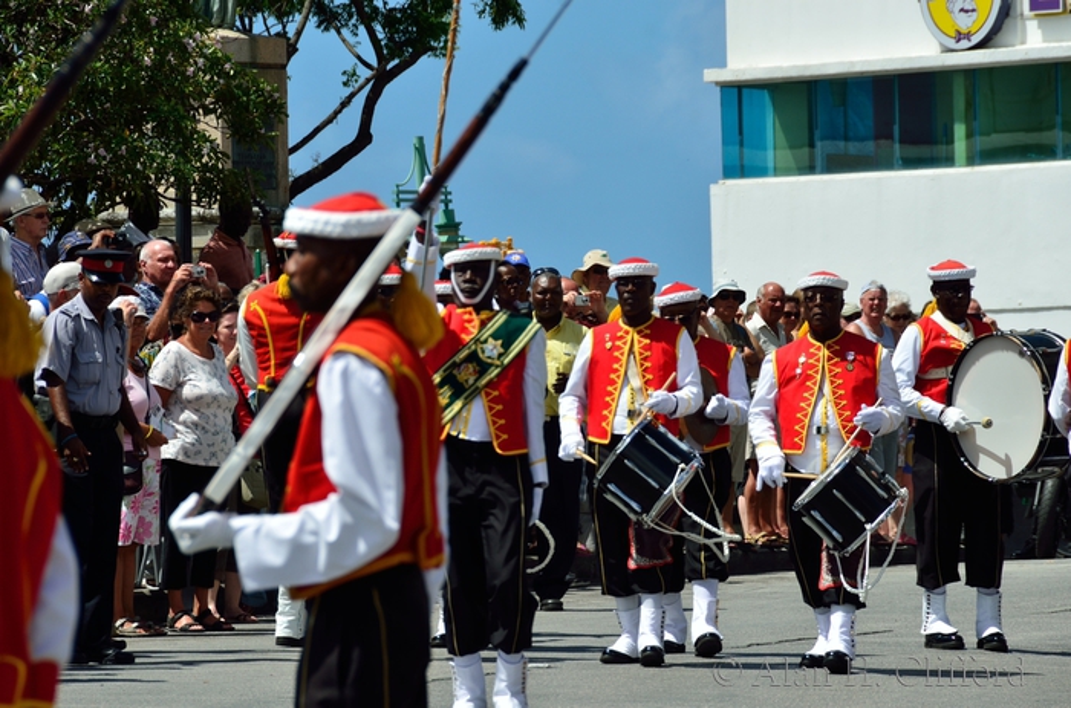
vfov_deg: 4.6
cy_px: 354
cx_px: 536
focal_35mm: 300
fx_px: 8903
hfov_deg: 6.9
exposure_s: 1/320
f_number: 9
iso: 100
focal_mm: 200
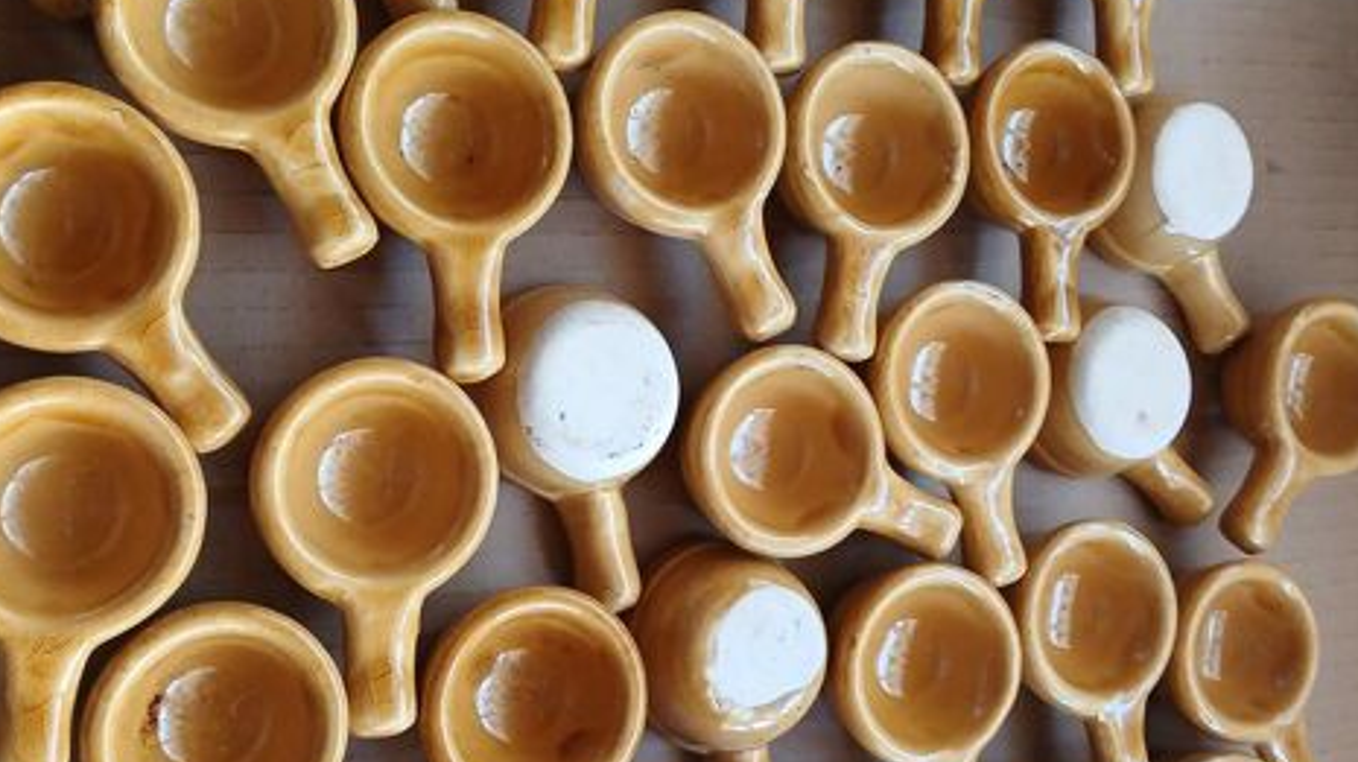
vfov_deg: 30.4
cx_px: 683
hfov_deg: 51.6
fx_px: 1404
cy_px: 377
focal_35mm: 39
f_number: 1.8
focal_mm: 3.98
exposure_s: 1/50
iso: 200
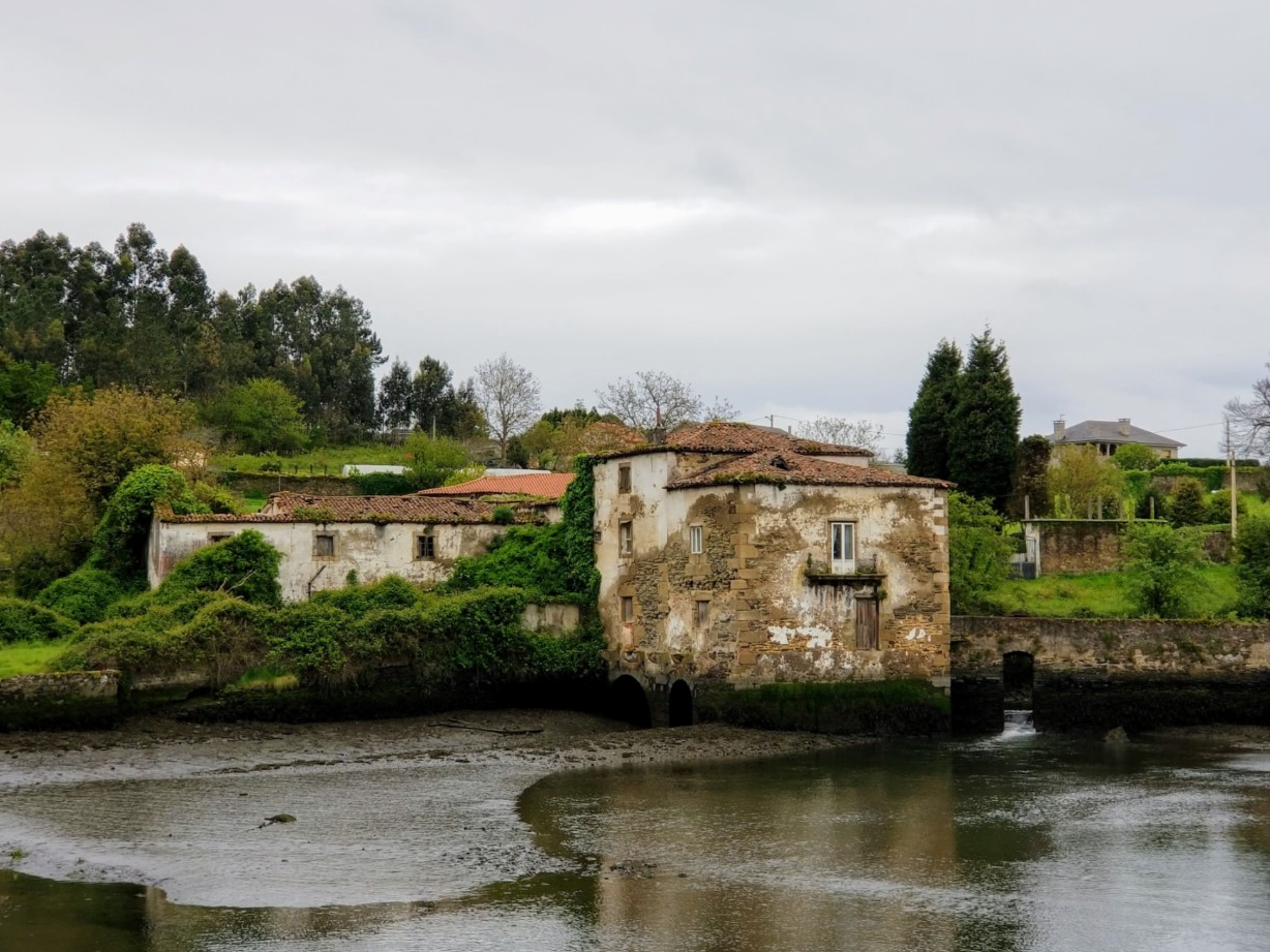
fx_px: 2238
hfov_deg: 31.7
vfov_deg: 24.0
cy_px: 522
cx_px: 606
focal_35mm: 61
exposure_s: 1/387
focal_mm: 6
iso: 25
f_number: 2.4
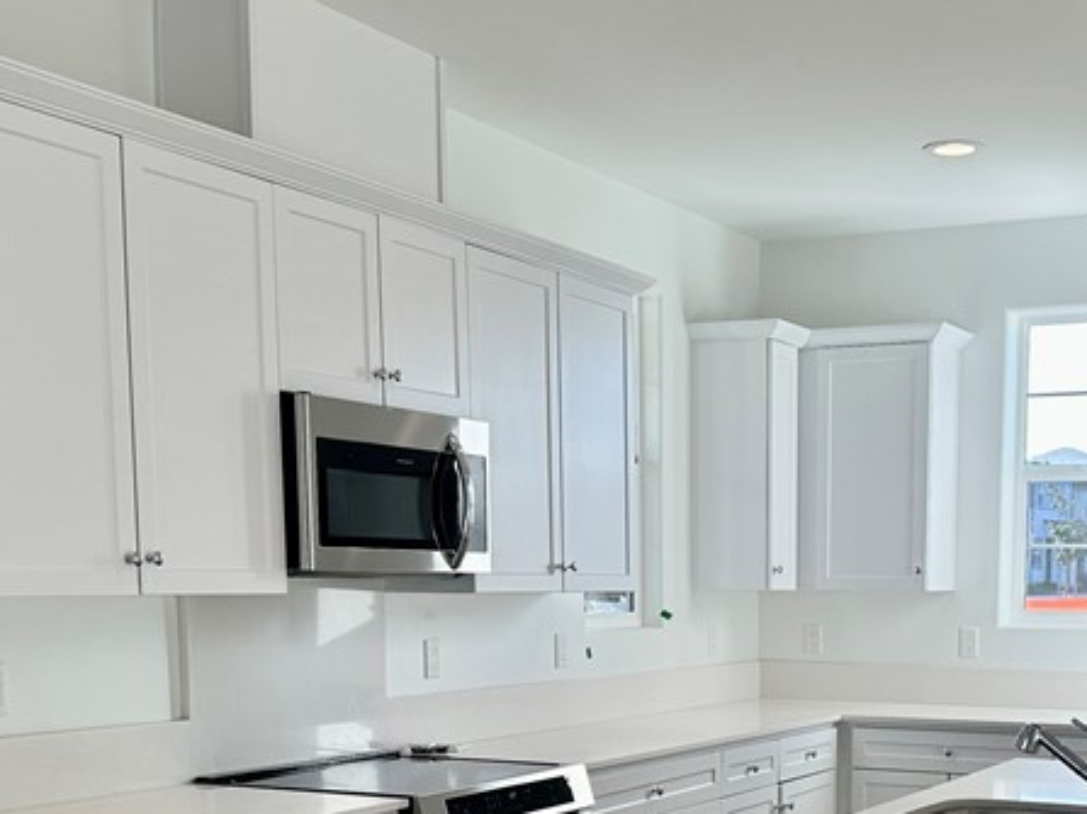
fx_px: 1727
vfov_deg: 25.4
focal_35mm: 55
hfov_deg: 34.5
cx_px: 754
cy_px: 792
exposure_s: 1/460
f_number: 1.78
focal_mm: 6.86
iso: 80
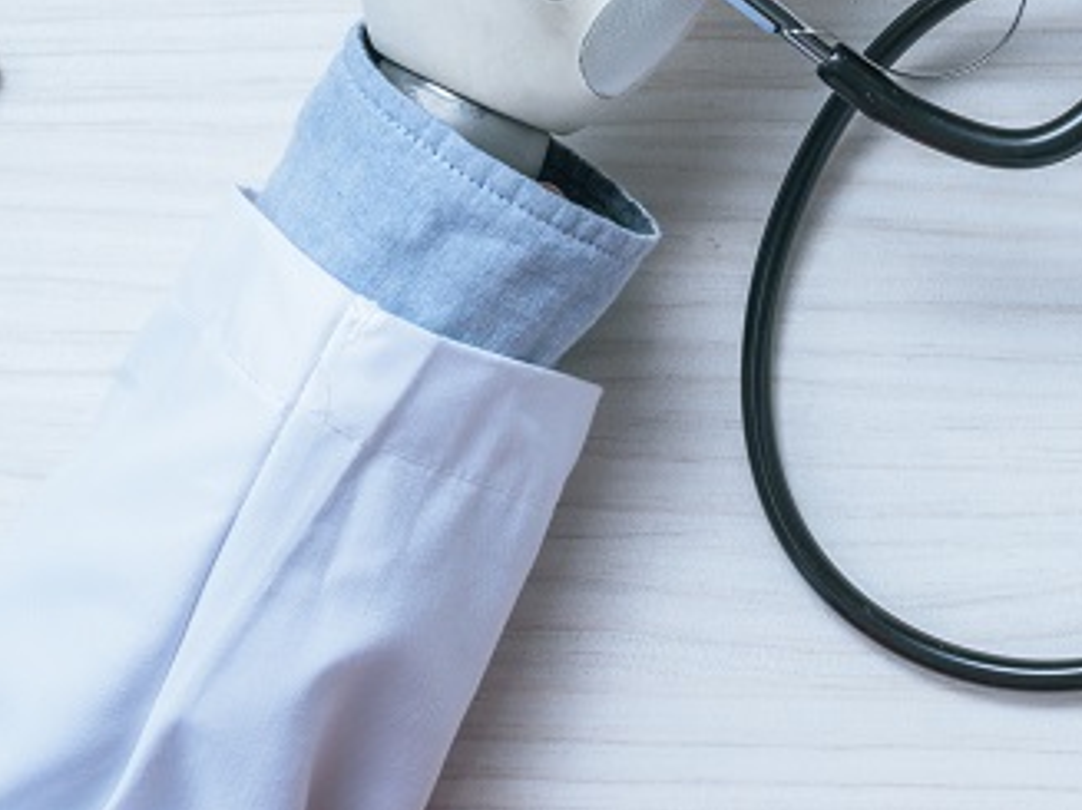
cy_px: -286
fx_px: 4593
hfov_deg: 13.1
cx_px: 1277
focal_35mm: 147
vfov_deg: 9.9
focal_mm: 50
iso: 400
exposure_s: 1/200
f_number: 13
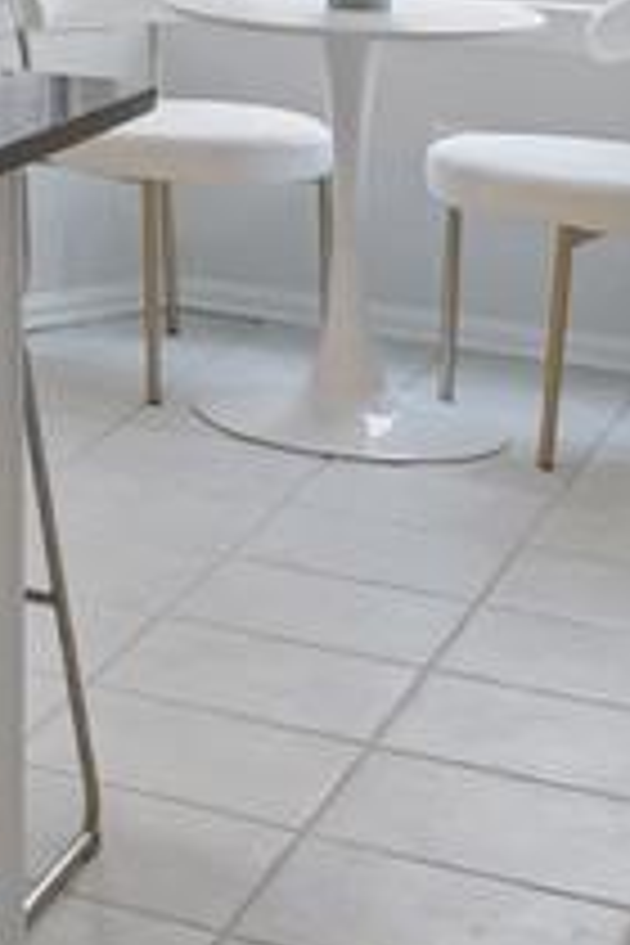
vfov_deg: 18.3
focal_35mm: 103
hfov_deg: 10.7
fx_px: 2704
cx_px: -1012
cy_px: -320
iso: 640
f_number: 2.8
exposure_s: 1/125
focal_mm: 10
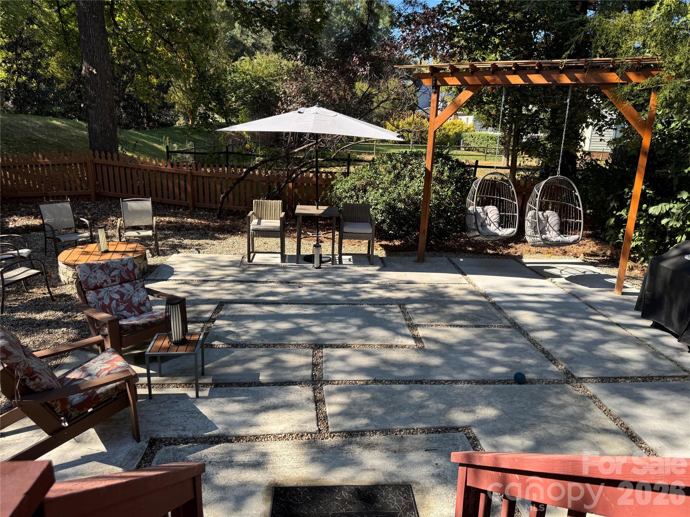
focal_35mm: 24
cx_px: 345
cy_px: 258
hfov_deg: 71.6
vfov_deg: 56.8
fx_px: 478
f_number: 1.78
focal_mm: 6.76
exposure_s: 1/1094
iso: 80
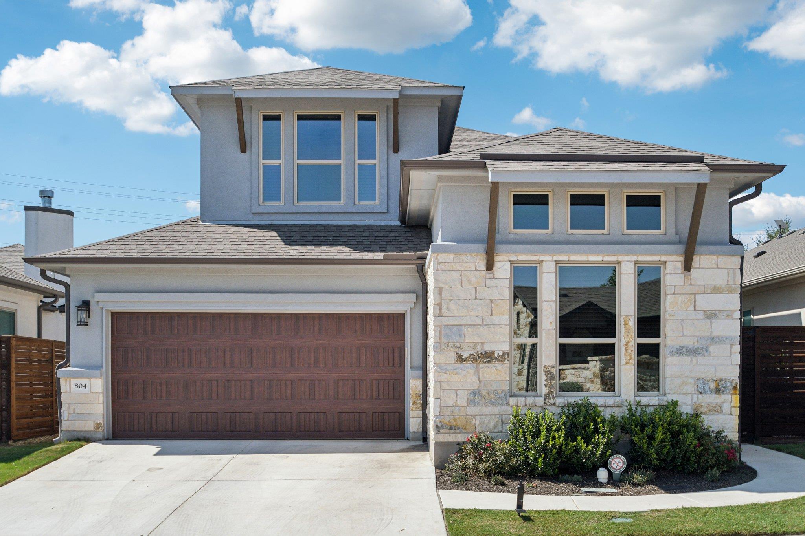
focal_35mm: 36
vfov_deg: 36.9
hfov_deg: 53.1
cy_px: 268
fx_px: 805
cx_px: 402
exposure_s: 1/640
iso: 400
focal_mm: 24
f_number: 8
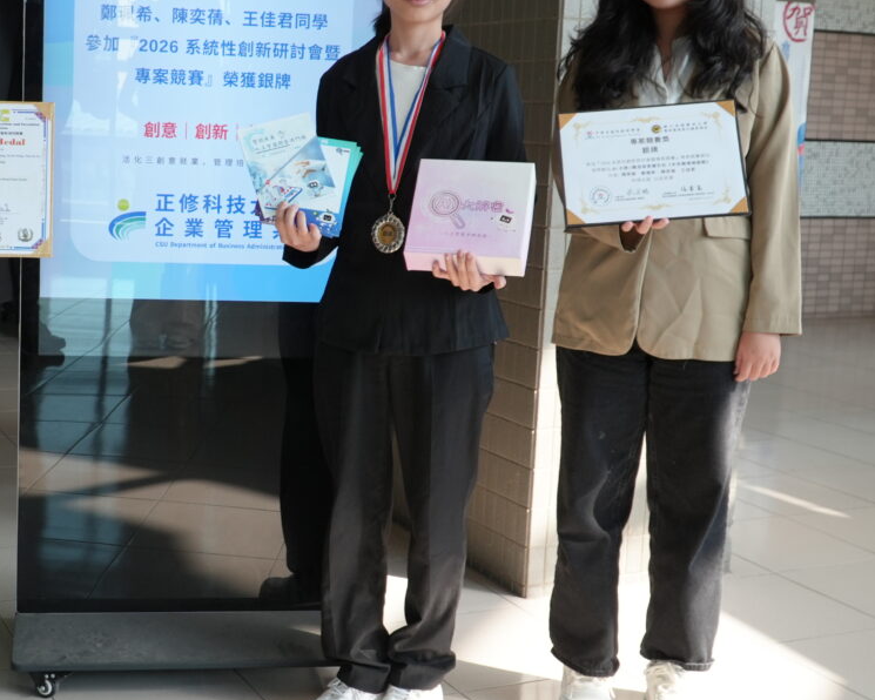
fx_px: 1321
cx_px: 260
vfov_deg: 29.6
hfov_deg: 36.1
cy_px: 285
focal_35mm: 51
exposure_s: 1/200
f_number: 4
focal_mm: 18
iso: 250
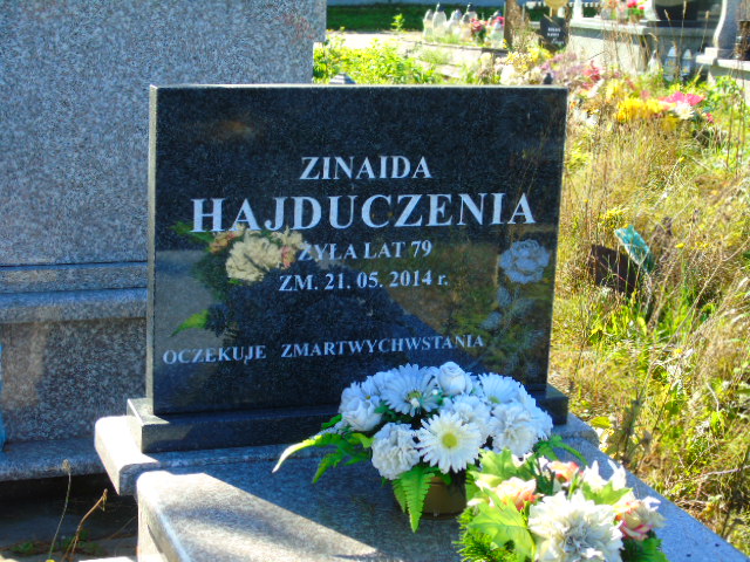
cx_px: 375
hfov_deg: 27.4
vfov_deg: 20.7
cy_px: 281
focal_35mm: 71
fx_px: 1538
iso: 80
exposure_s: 1/100
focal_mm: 13
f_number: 4.7
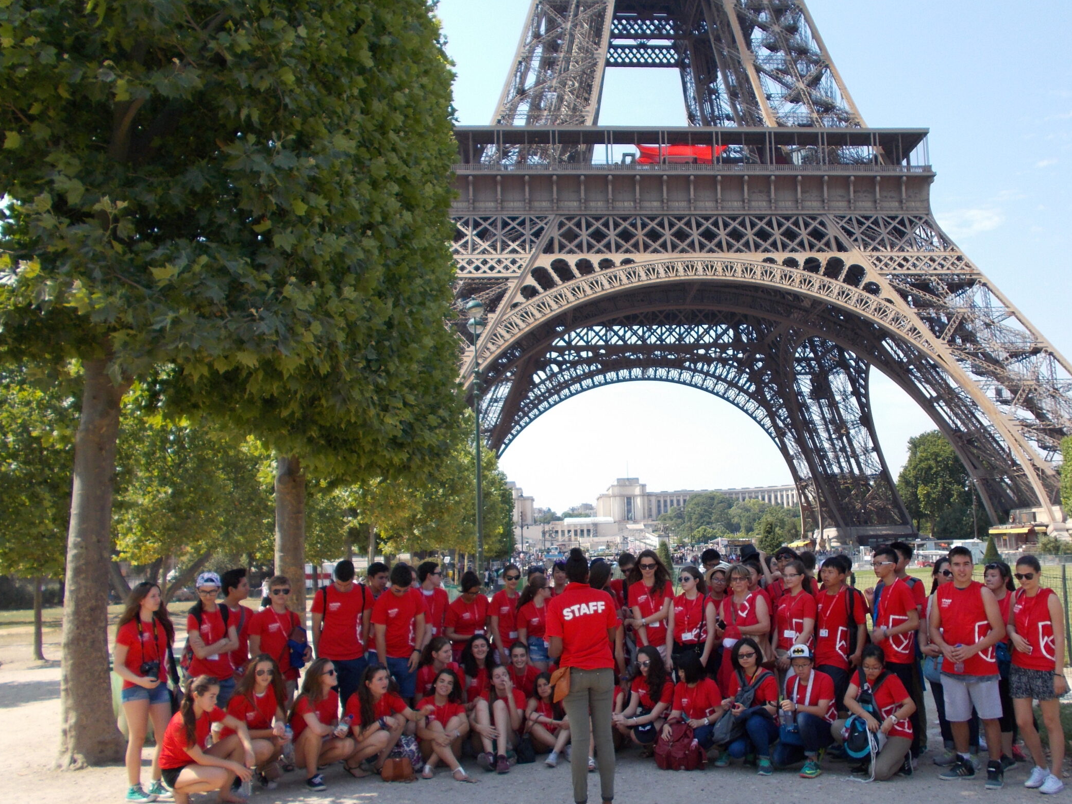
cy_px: 406
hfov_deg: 56.5
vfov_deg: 44.2
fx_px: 991
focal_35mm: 32
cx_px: 630
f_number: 8
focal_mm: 4.6
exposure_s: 1/100
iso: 80
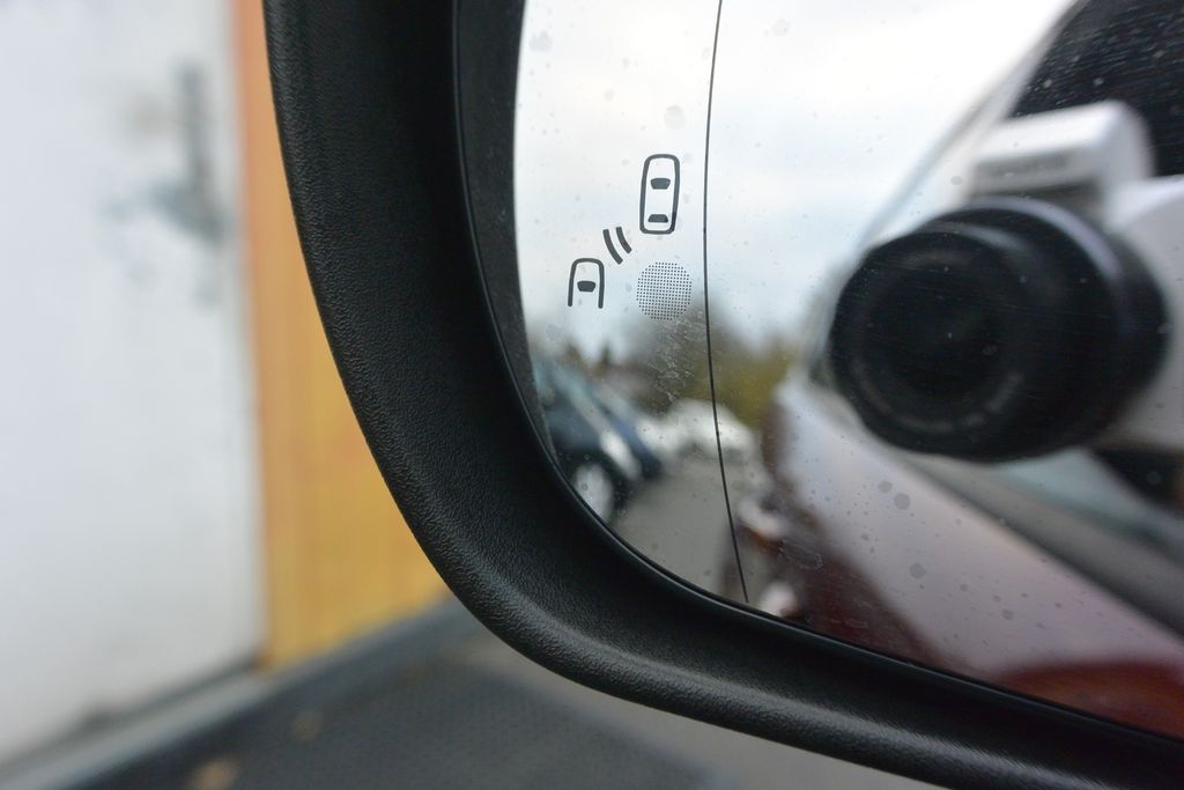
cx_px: 592
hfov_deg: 63.7
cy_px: 395
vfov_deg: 45.0
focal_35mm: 29
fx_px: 954
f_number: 3.5
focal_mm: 11
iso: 360
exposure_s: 1/125
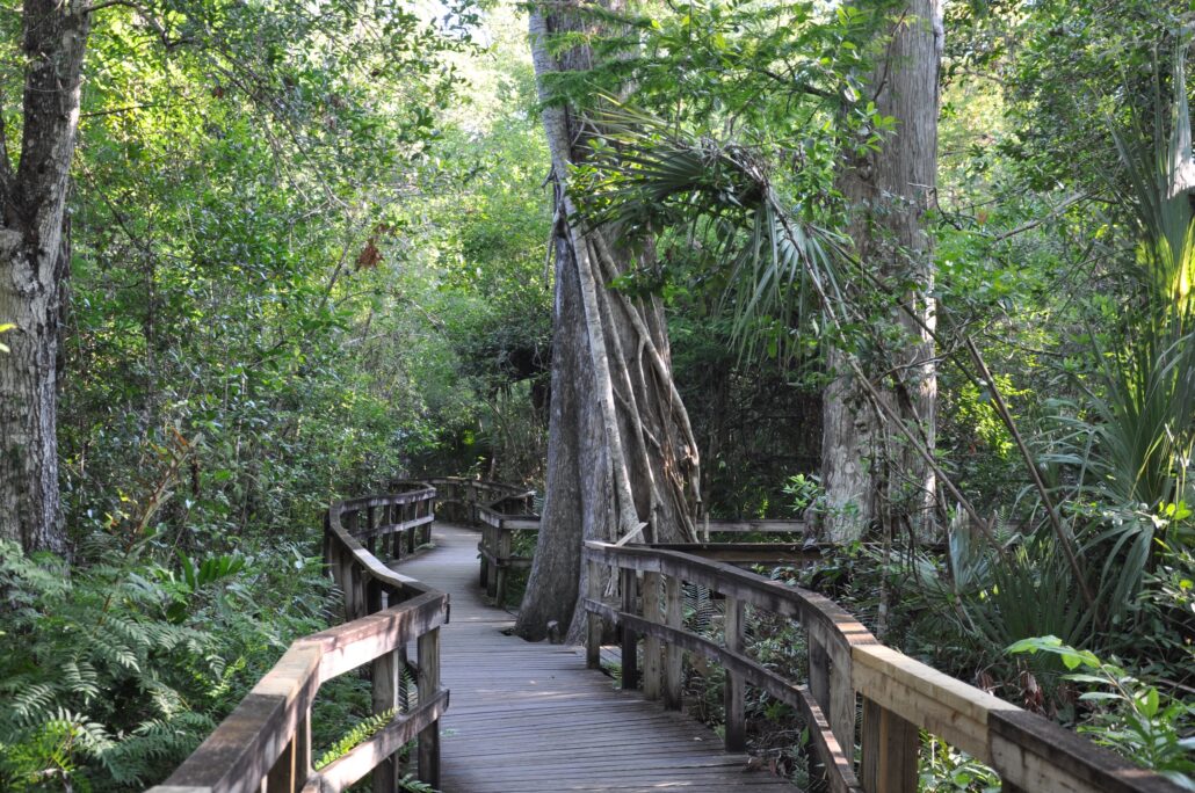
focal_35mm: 60
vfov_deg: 22.6
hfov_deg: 33.4
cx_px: 598
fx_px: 1989
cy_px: 396
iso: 500
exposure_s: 1/60
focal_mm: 40
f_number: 4.5
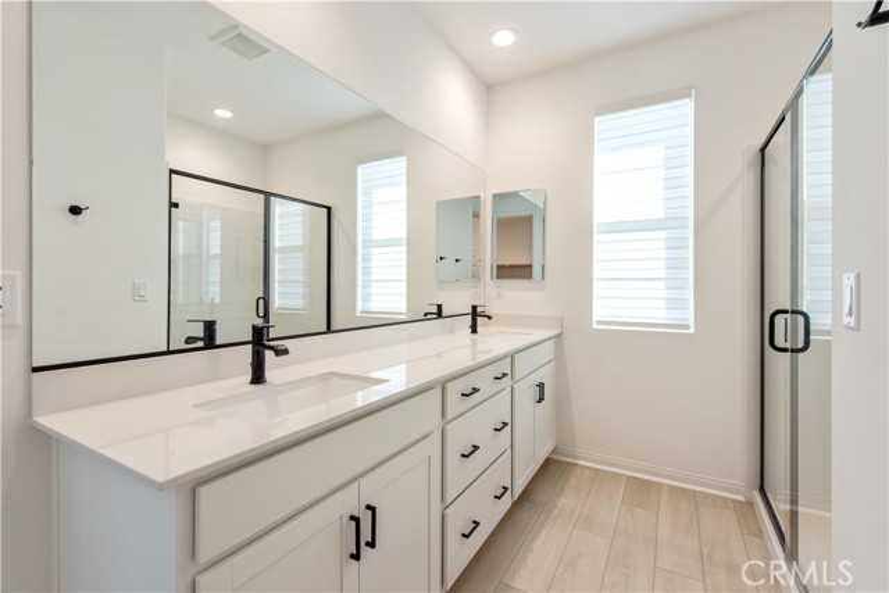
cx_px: 444
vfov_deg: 73.8
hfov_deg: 96.7
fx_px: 395
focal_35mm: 16
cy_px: 296
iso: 400
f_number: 6.3
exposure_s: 1/160
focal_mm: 16
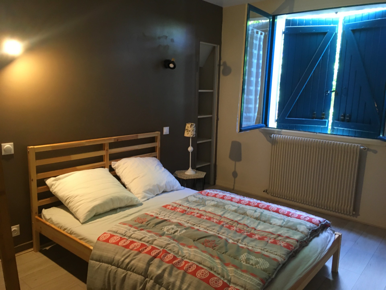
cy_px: 145
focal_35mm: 29
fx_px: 323
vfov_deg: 48.2
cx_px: 193
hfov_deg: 61.7
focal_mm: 4.15
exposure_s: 1/33
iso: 200
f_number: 2.2
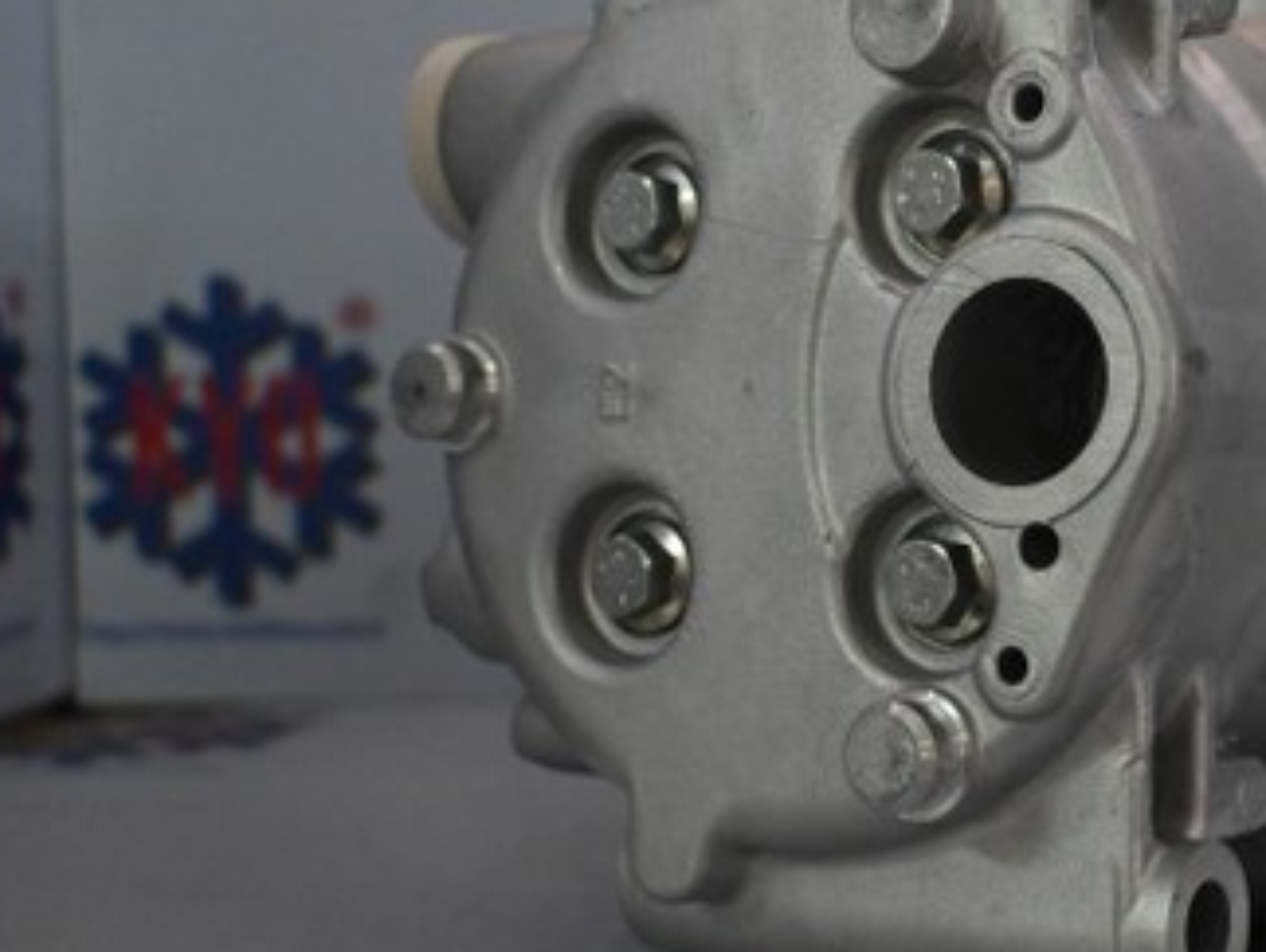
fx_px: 2449
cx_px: 1070
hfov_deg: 28.2
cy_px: 392
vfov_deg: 22.0
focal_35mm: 67
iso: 3200
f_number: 4.2
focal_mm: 25
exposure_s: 1/60
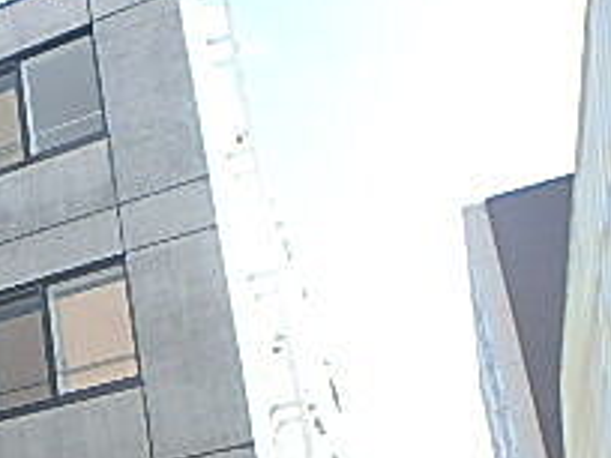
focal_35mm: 66
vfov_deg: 20.5
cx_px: -249
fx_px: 1165
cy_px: 581
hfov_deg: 24.4
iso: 125
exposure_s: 1/500
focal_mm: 3.7
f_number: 3.5
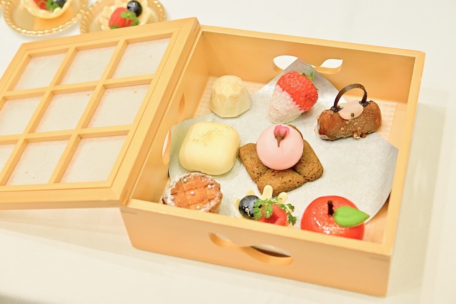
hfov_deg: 33.4
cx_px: 228
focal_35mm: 60
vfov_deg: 22.6
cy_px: 152
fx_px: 760
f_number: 5.6
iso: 4000
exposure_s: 1/160
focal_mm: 60
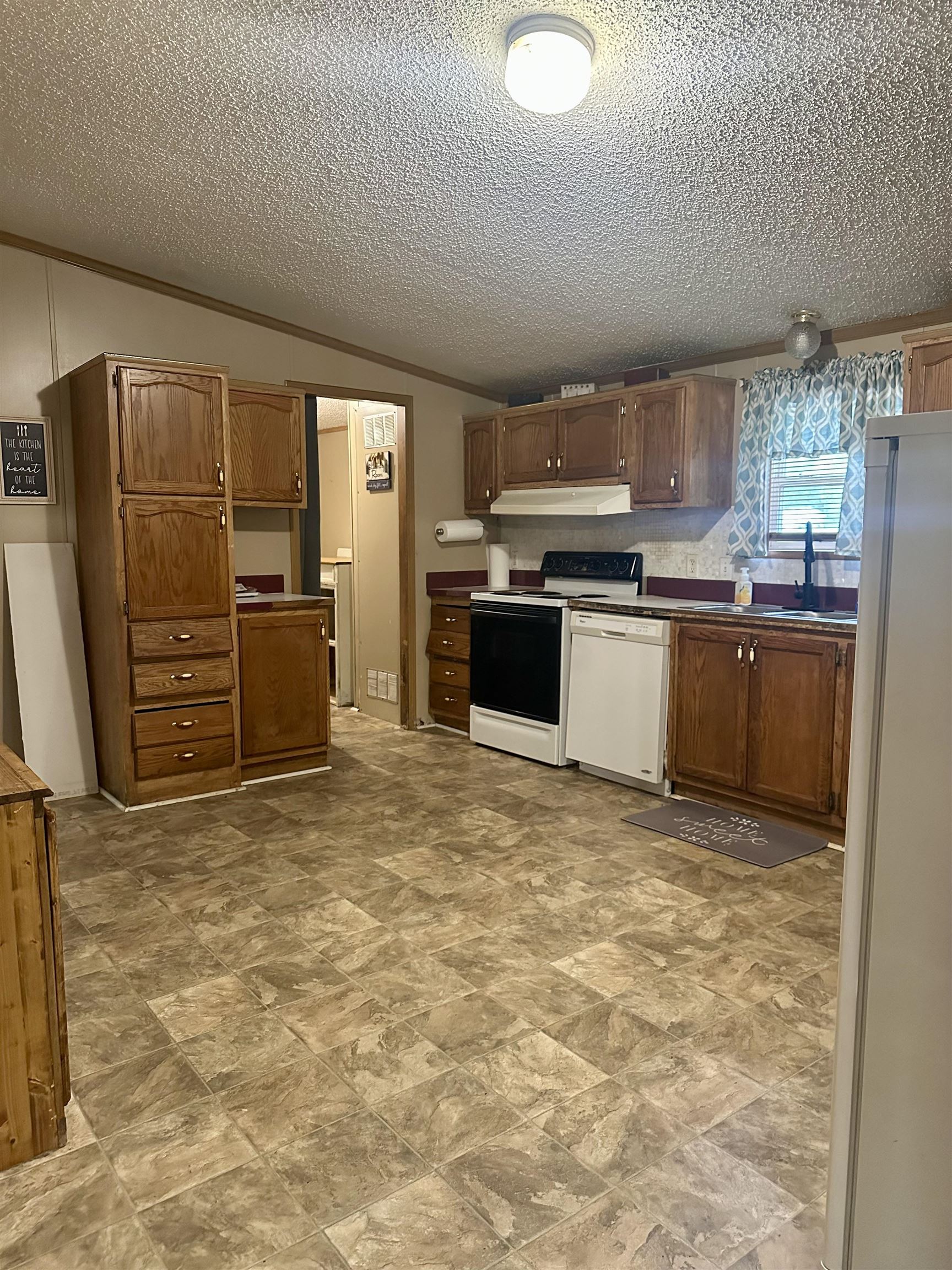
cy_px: 635
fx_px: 880
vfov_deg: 71.6
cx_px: 476
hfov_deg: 56.8
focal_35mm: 24
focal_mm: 6.86
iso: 1000
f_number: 1.78
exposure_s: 1/40
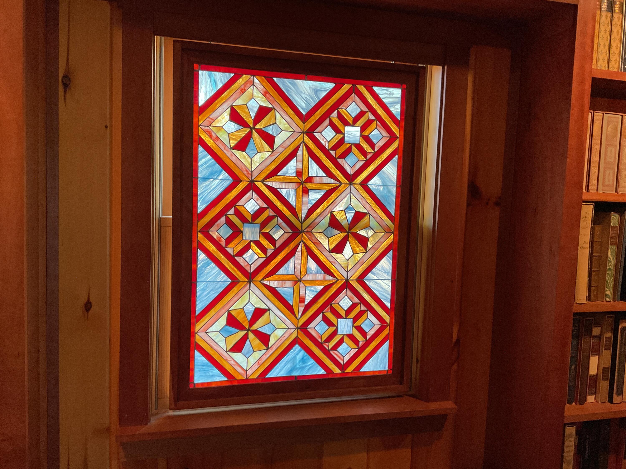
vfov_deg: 48.2
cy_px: 234
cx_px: 313
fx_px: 524
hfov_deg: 61.7
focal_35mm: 29
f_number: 1.8
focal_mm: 3
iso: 64
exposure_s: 1/60
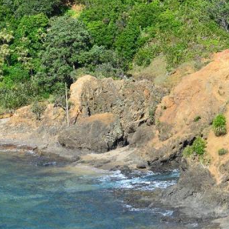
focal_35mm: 139
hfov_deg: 12.5
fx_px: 1040
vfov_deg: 12.5
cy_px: 151
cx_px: 166
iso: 250
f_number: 10
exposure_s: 1/400
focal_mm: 70
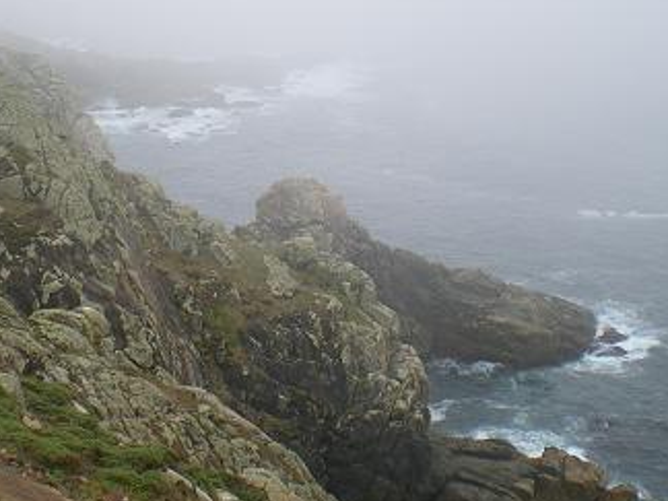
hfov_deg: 31.1
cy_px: 229
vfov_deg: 23.6
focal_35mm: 62
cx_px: 264
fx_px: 1196
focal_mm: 6.3
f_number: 4.6
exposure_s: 1/250
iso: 64
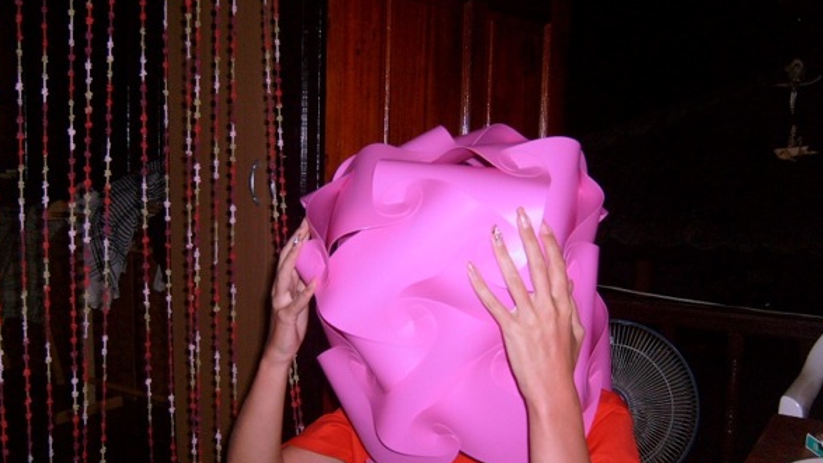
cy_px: 250
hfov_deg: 51.6
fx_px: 851
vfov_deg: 30.4
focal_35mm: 39
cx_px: 407
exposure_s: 1/45
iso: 100
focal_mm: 5.8
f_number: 2.8
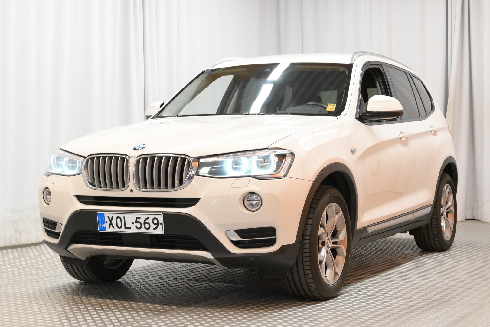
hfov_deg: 30.5
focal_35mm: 66
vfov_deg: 20.6
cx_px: 245
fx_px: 898
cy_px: 164
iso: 6400
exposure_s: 1/200
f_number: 7.1
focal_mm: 44
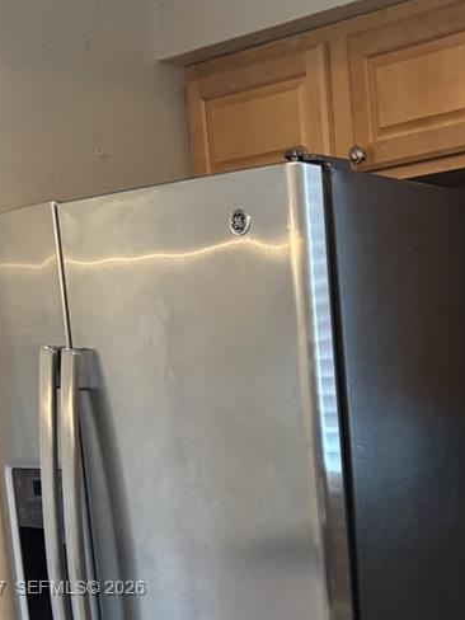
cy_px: 590
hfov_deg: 22.0
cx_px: 482
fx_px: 1146
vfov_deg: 28.7
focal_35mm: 64
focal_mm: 5.96
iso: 500
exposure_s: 1/60
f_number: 1.6
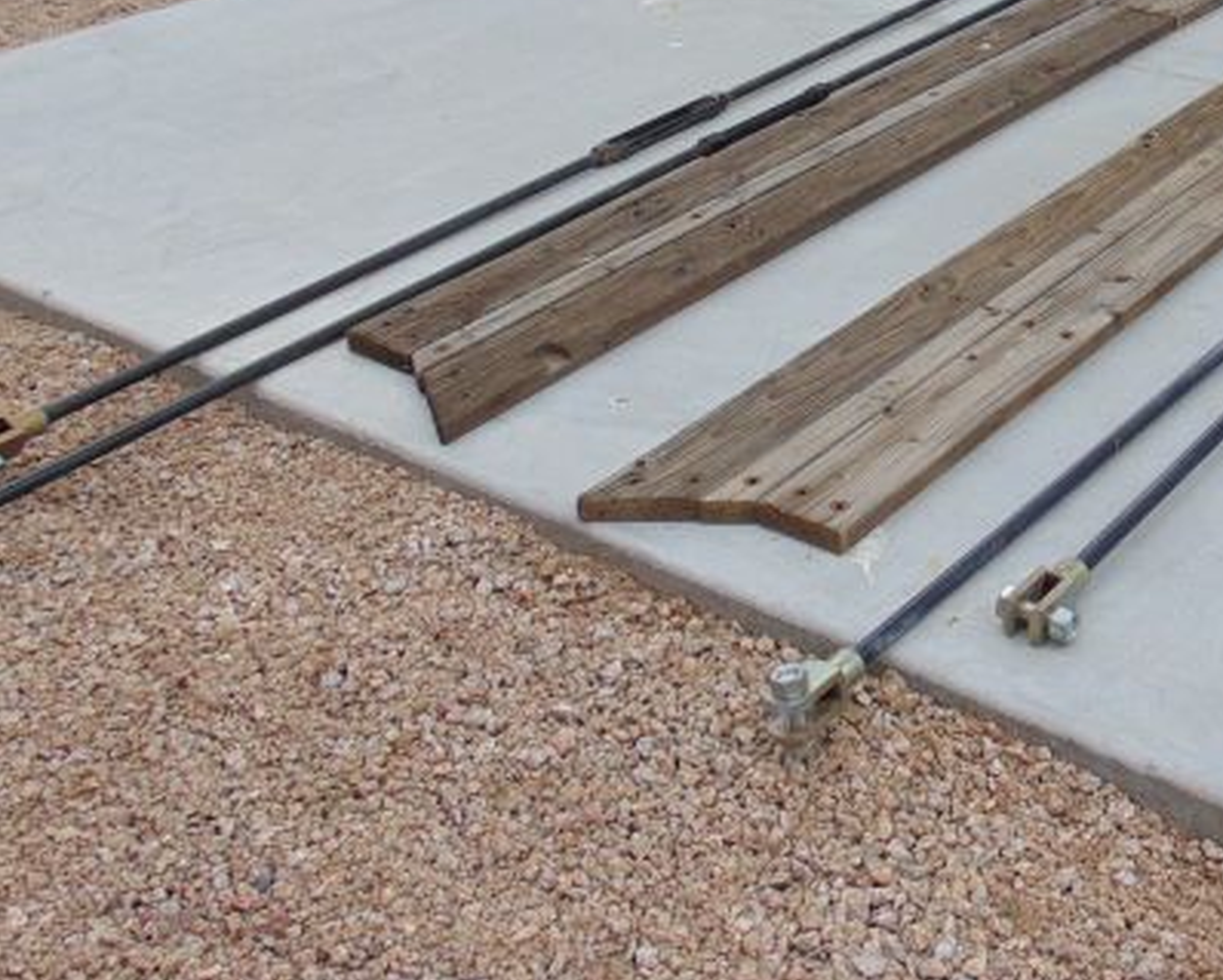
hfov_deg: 36.7
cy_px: 184
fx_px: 1775
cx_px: 977
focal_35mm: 49
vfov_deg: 30.1
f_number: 3
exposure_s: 1/640
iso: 80
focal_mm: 4.5
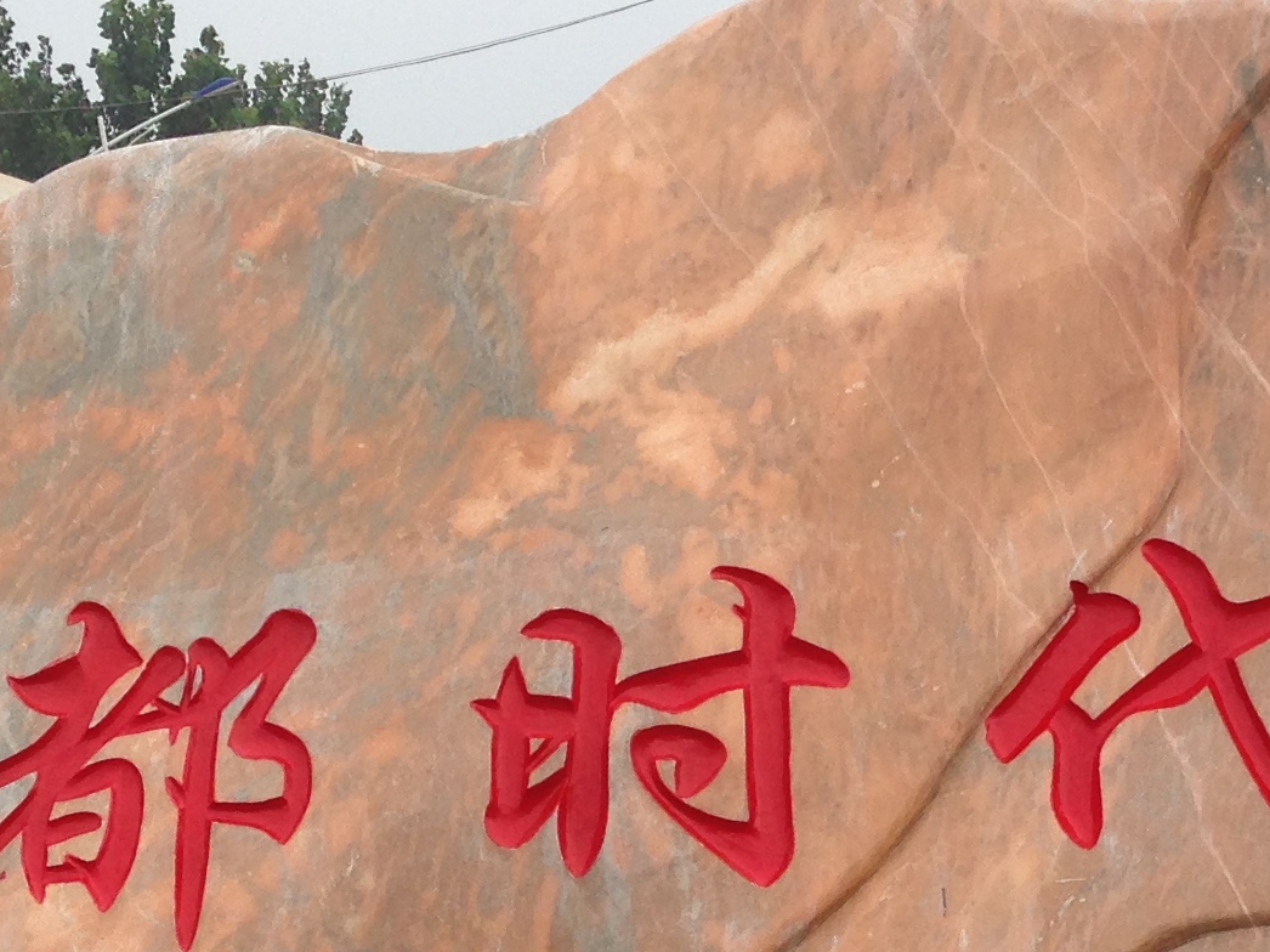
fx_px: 3778
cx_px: 936
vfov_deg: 14.1
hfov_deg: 19.0
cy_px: 993
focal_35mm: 103
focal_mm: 4.12
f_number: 2.4
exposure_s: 1/645
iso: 50
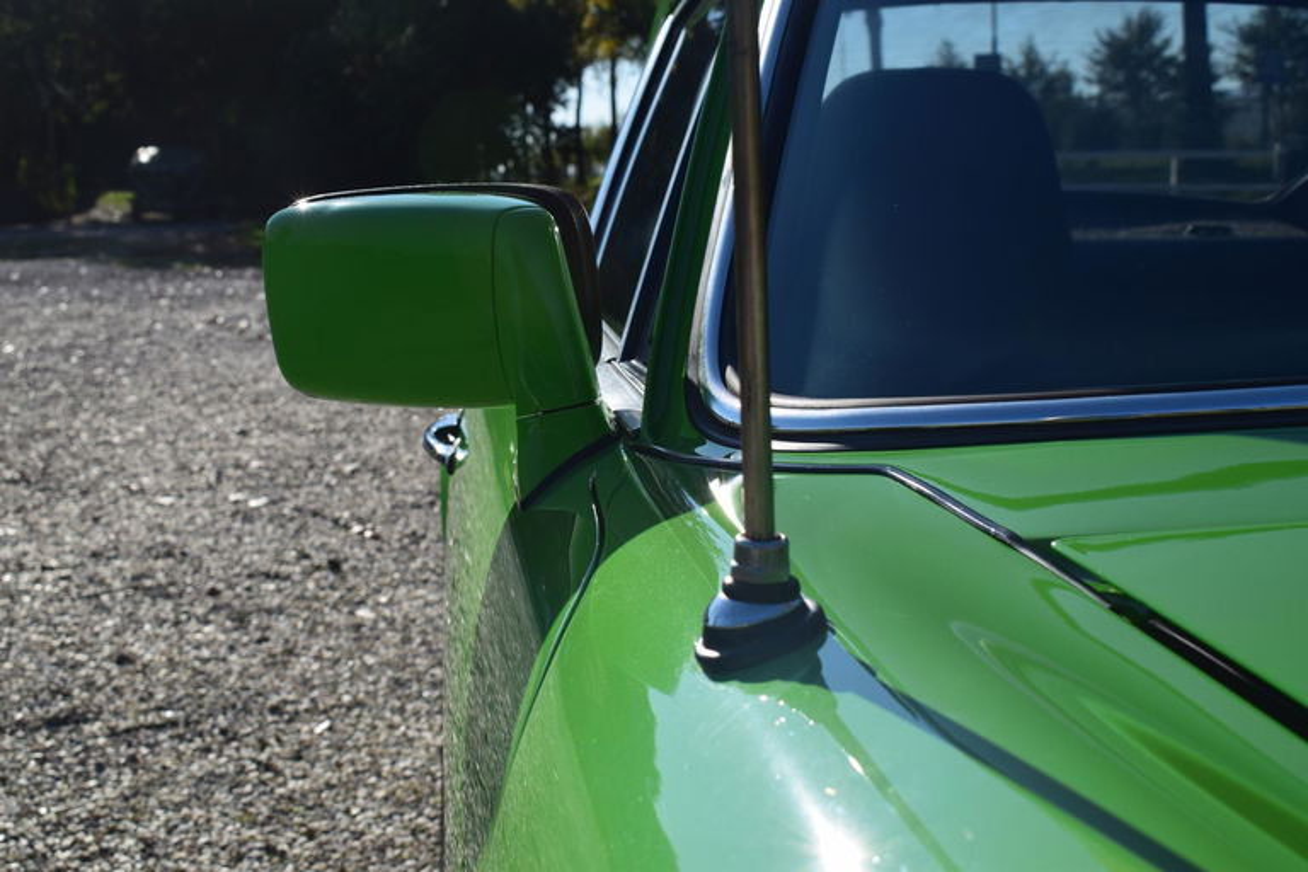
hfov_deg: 38.9
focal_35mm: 51
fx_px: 1853
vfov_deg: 26.5
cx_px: 654
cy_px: 436
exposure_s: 1/500
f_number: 11
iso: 360
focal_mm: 34
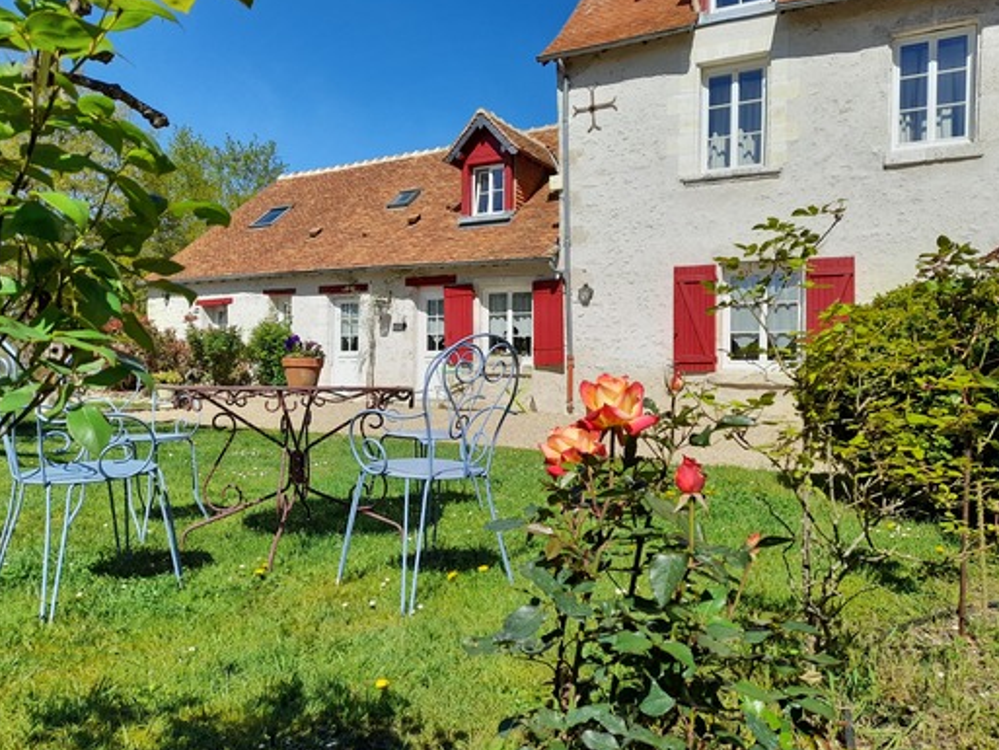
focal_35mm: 26
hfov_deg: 67.3
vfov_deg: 53.1
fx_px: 751
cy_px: 362
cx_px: 500
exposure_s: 1/1037
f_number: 2
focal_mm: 4.6
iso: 20
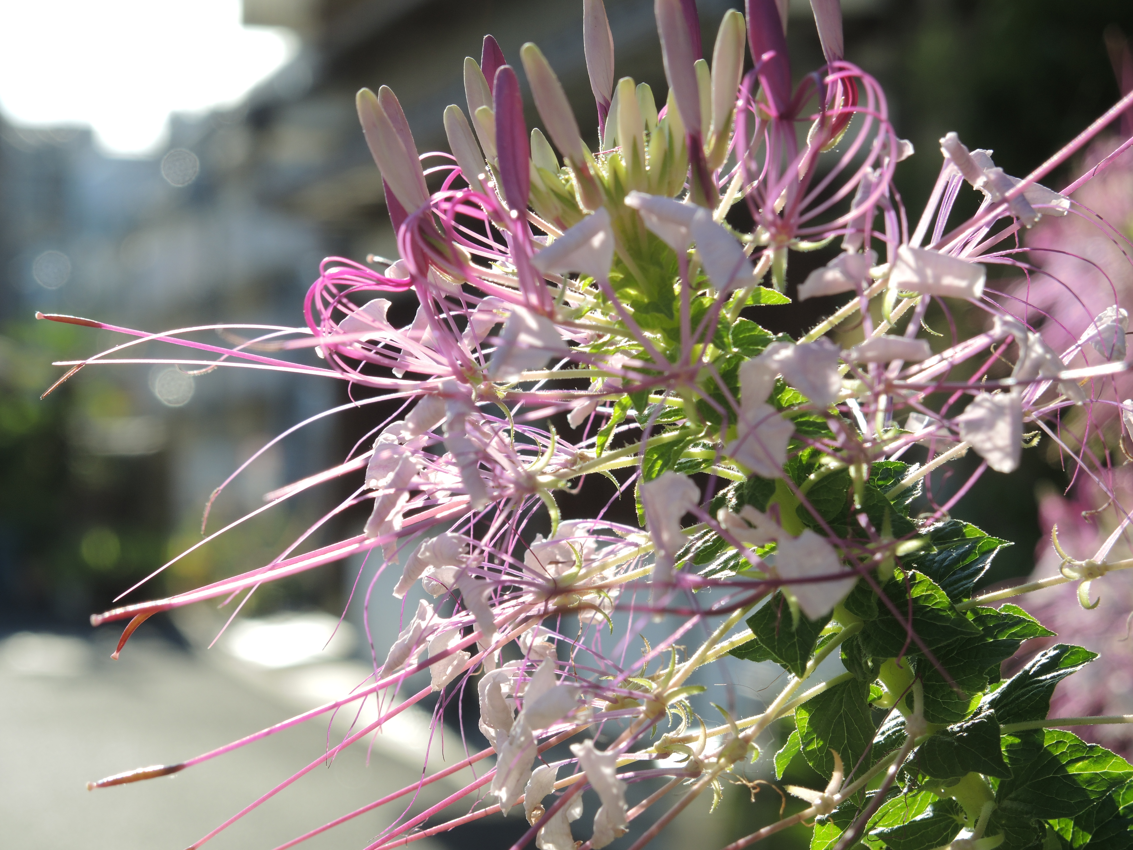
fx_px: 3011
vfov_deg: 16.1
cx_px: 566
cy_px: 425
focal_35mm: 92
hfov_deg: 21.3
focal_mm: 19.7
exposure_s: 1/400
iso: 80
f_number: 3.2
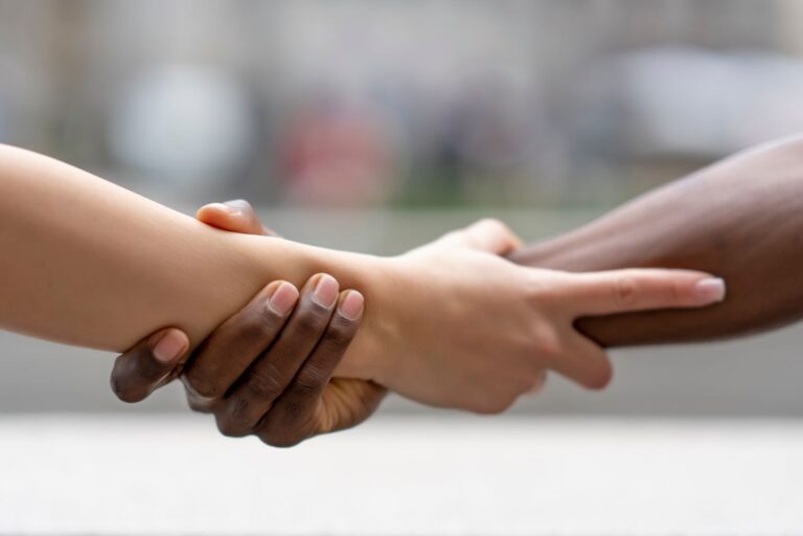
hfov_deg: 23.9
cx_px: 402
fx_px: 1896
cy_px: 268
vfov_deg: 16.1
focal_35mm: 85
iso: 80
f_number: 1.4
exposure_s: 1/200
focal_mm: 85
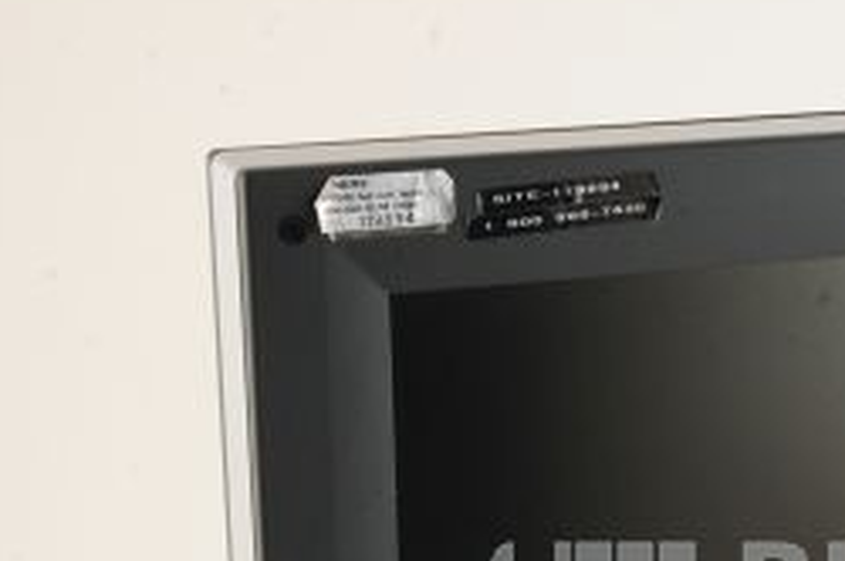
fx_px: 2813
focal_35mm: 120
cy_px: 624
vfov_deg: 11.2
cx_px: 828
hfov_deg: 16.7
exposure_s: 1/125
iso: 1600
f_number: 11
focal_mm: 50
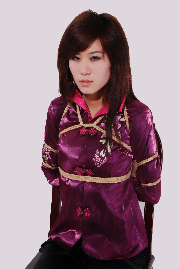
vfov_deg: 28.0
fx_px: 538
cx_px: 90
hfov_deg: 19.0
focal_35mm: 72
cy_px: 134
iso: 100
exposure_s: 1/8
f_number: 8
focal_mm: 48
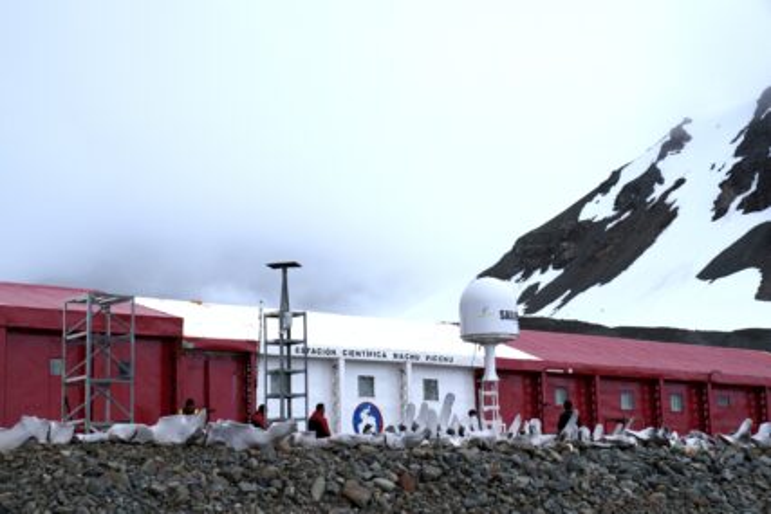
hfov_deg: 28.8
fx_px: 1500
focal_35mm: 70
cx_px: 386
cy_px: 257
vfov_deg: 19.5
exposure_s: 1/6400
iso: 320
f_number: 5
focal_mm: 70
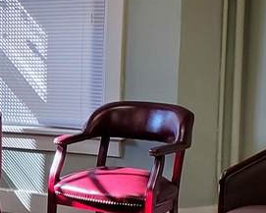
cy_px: 150
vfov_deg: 12.8
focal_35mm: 120
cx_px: -86
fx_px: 945
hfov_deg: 15.2
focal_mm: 4.3
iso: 64
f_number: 2.4
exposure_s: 1/100
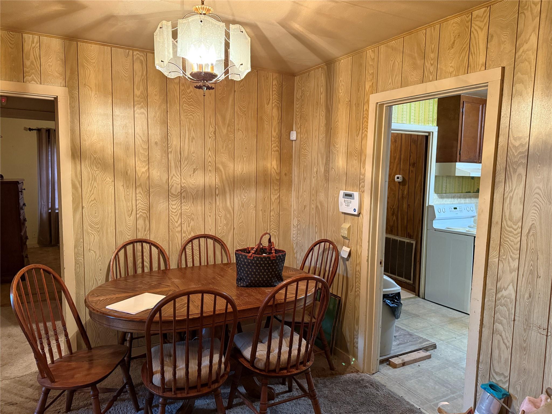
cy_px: 207
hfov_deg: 71.6
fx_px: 383
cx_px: 276
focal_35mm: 24
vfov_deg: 56.8
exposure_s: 1/60
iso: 640
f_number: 1.78
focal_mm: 6.76
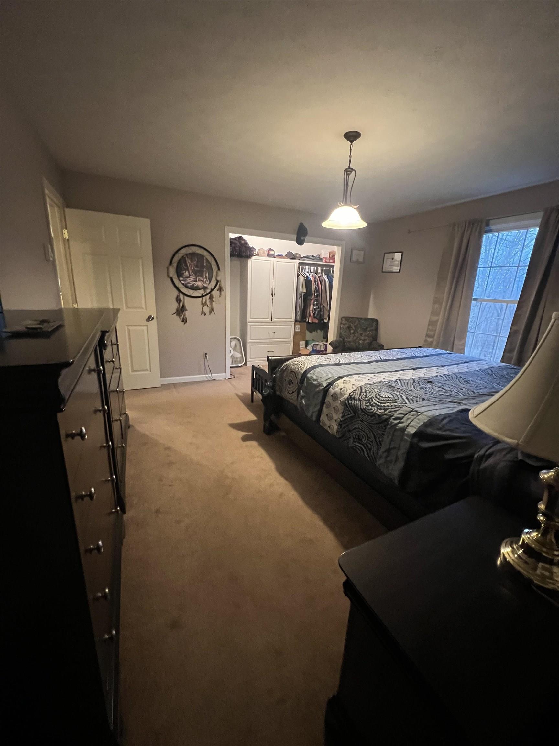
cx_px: 280
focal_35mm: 13
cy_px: 373
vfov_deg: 106.2
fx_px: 280
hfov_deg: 89.9
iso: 800
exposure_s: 1/40
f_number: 1.8
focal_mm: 1.57
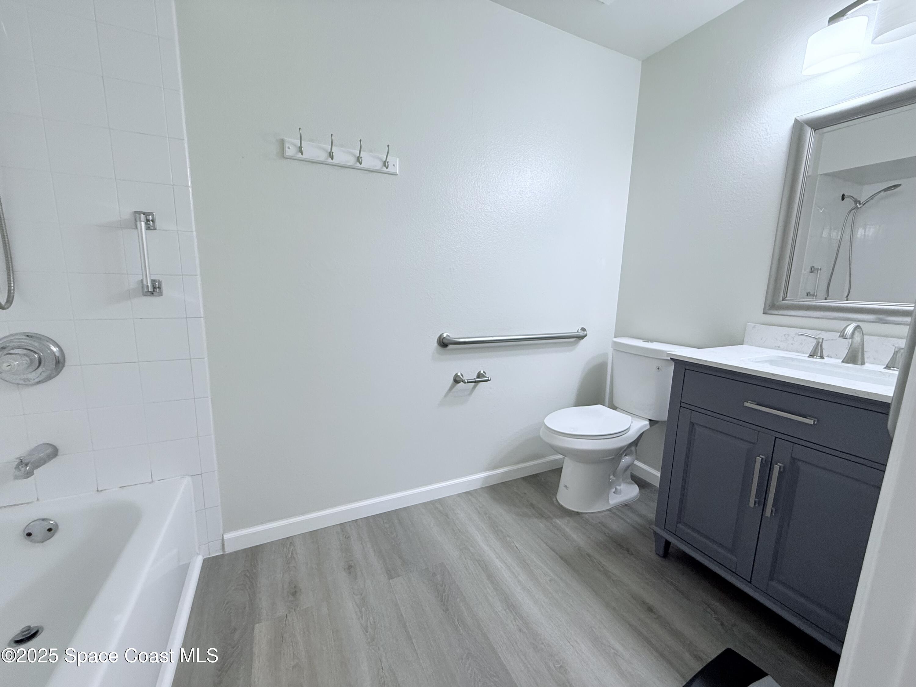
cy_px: 344
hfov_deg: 102.1
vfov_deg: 85.7
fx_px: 370
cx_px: 458
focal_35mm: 14
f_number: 2.2
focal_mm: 2.22
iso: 160
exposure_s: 1/120
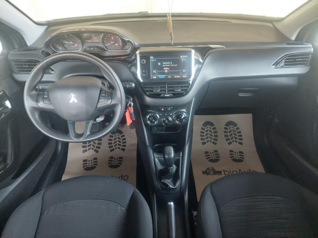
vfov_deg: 54.9
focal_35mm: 25
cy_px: 119
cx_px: 159
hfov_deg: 69.4
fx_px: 230
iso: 400
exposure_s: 1/33
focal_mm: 5.23
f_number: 1.8
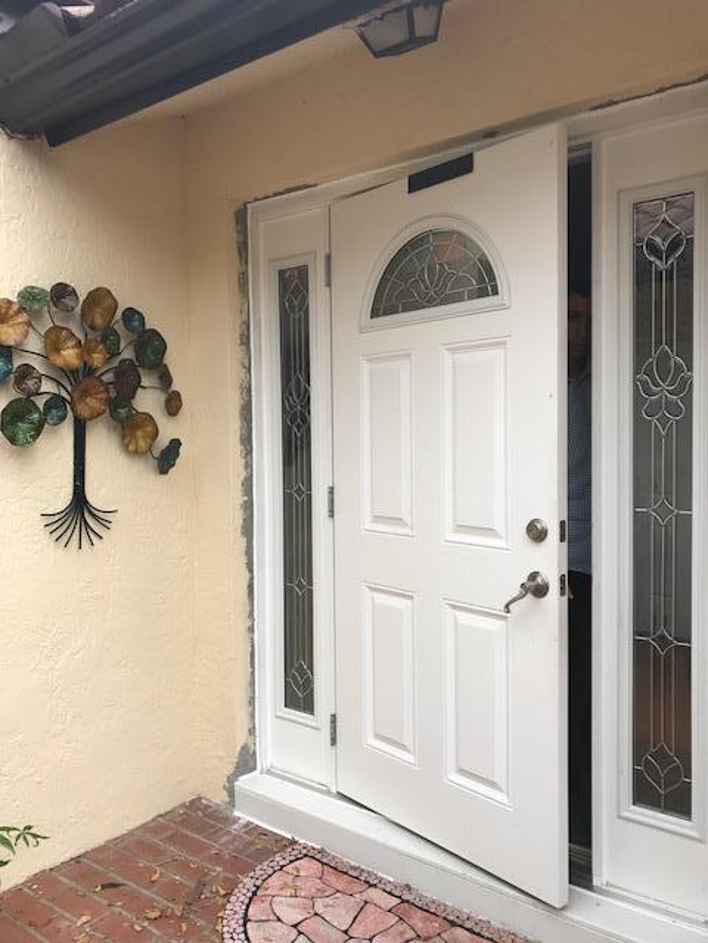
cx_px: 354
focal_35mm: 28
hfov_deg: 49.7
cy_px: 472
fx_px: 764
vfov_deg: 63.4
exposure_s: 1/847
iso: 20
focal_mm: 3.99
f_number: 1.8
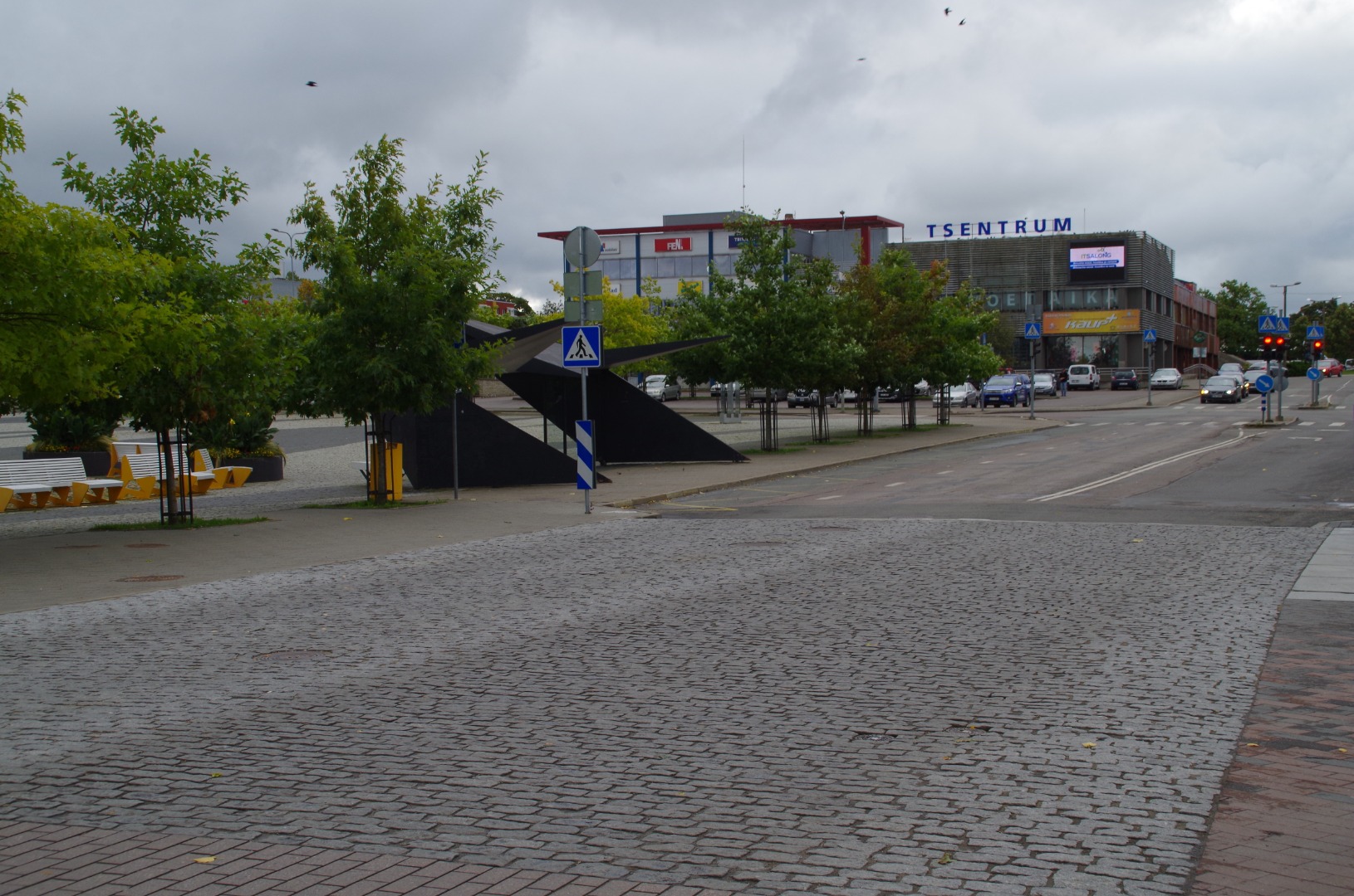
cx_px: 677
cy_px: 448
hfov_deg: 40.4
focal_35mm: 49
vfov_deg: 27.4
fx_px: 1839
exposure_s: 1/100
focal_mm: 33
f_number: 11
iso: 250
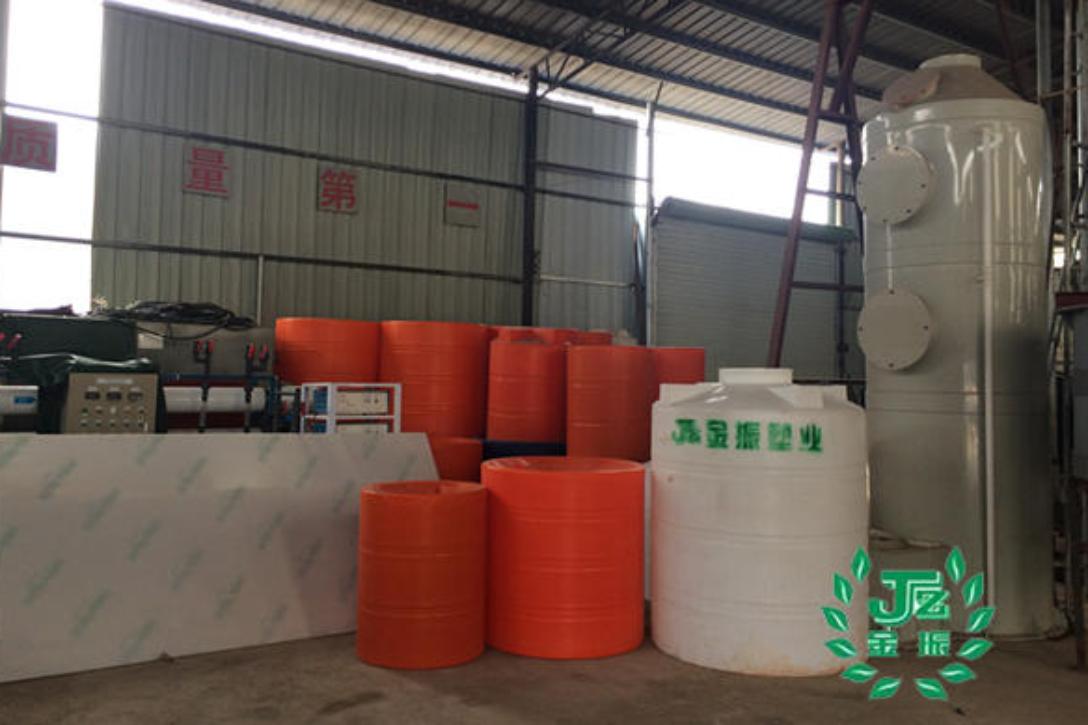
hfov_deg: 60.3
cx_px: 533
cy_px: 313
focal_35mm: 31
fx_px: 937
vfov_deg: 42.2
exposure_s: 1/60
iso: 50
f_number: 2.2
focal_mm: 4.15
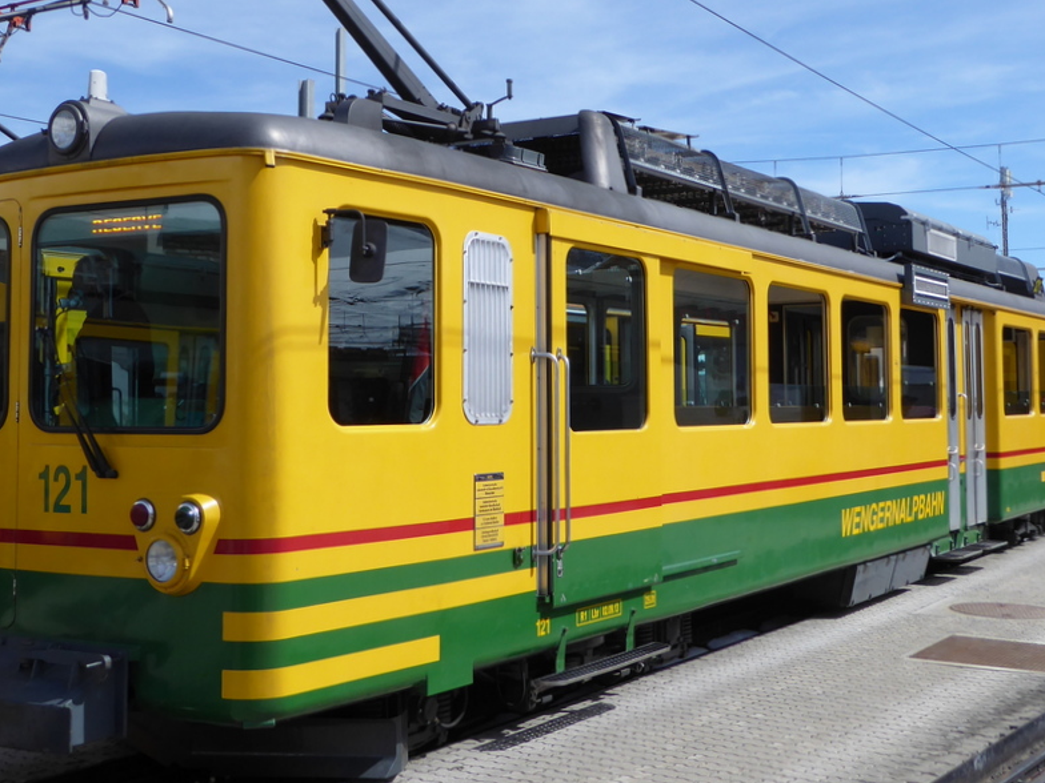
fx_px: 1479
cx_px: 515
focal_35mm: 49
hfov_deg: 38.9
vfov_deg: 29.6
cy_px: 325
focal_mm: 5.4
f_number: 3.5
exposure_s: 1/800
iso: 80
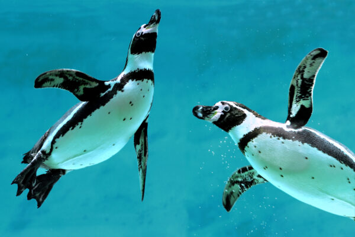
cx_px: 178
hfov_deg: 17.1
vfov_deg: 11.4
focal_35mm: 120
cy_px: 118
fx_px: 1183
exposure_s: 1/350
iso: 100
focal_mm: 80
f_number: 4
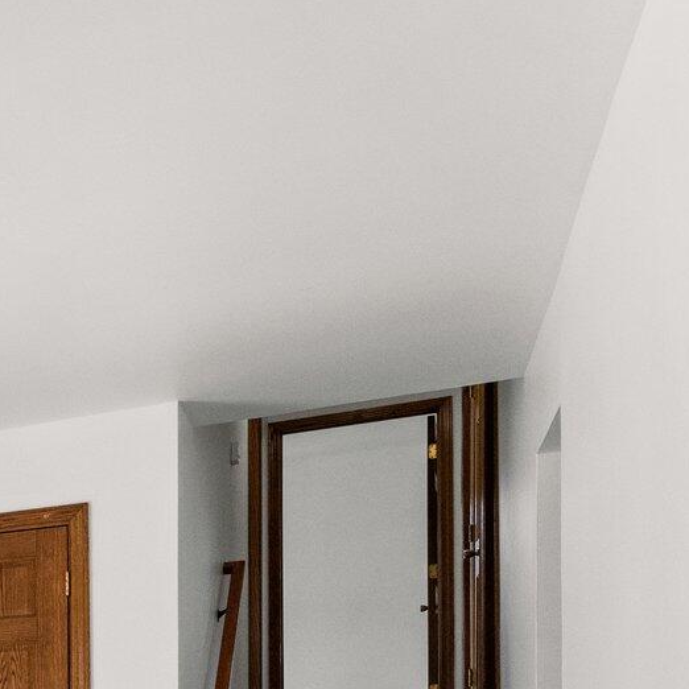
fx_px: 1156
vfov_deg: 30.0
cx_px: -626
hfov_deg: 20.3
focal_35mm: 51
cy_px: 746
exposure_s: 1/100
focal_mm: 15.4
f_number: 9
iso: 2000
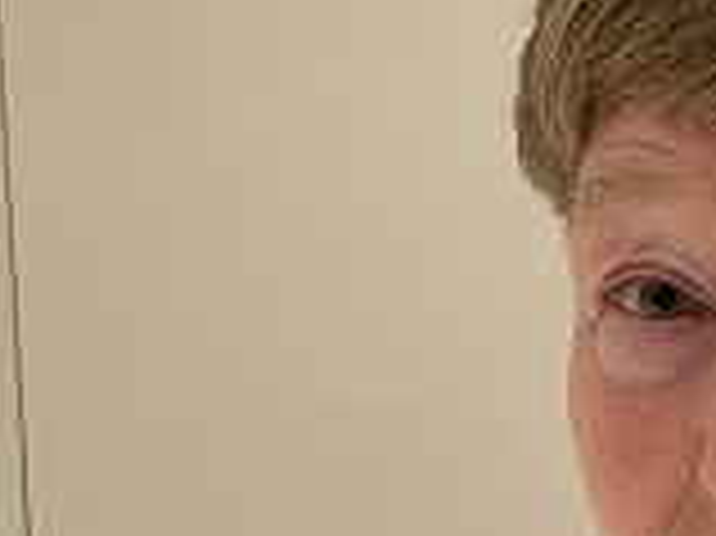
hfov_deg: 22.5
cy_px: 507
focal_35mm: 82
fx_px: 1695
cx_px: 793
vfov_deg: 17.6
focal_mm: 5.1
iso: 400
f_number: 1.6
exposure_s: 1/33
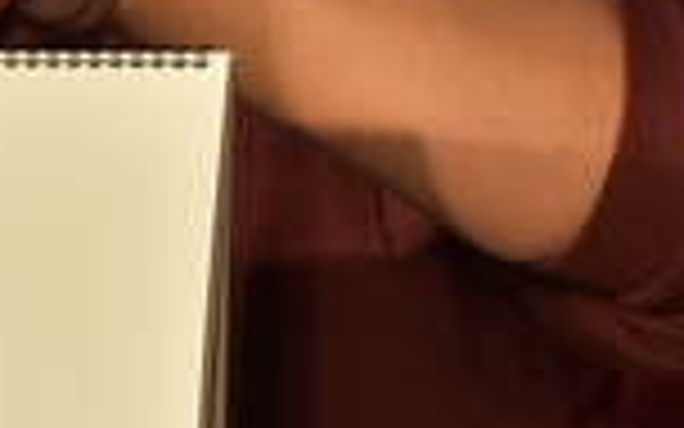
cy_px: 131
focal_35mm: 1229
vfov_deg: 1.1
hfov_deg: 1.7
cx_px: -230
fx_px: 22910
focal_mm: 180
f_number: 5
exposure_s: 1/320
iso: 1000
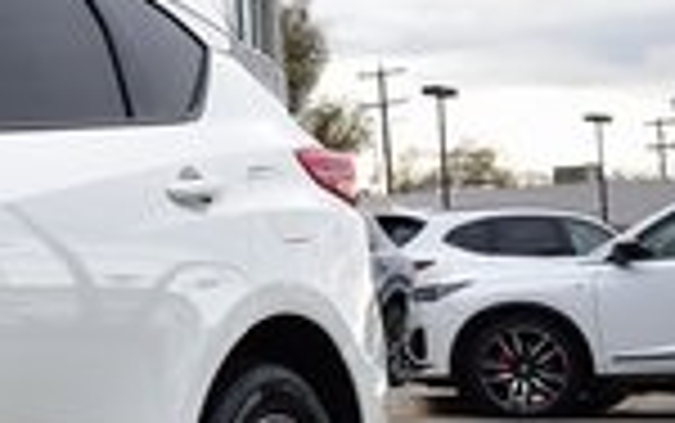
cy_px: 144
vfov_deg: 8.7
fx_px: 2765
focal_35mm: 150
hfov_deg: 12.2
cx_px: -724
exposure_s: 1/125
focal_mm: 23
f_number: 5.6
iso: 100
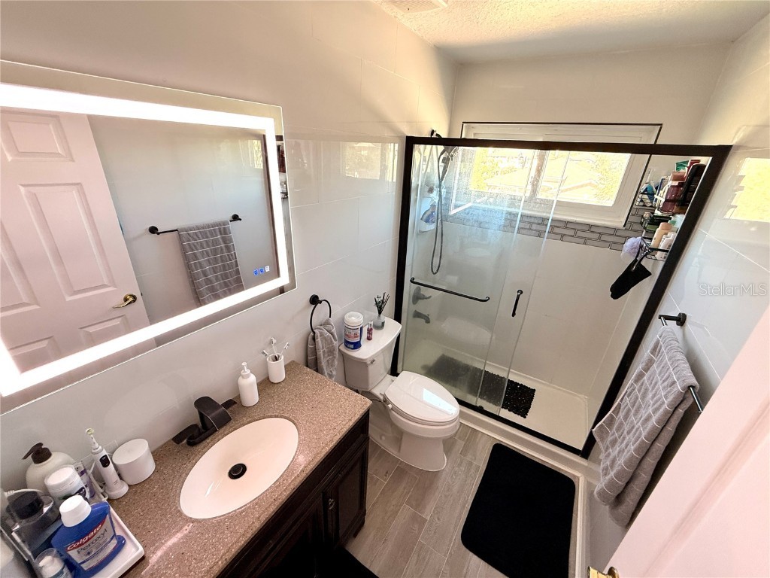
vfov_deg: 85.7
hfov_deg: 102.1
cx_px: 385
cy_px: 289
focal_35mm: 14
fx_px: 311
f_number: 2.2
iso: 250
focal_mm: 2.22
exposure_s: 1/120
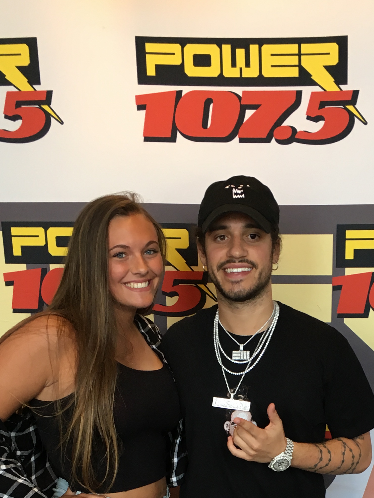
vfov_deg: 30.4
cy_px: 496
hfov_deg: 24.7
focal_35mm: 59
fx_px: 850
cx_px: 252
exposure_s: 1/30
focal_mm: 4.15
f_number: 2.2
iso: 50
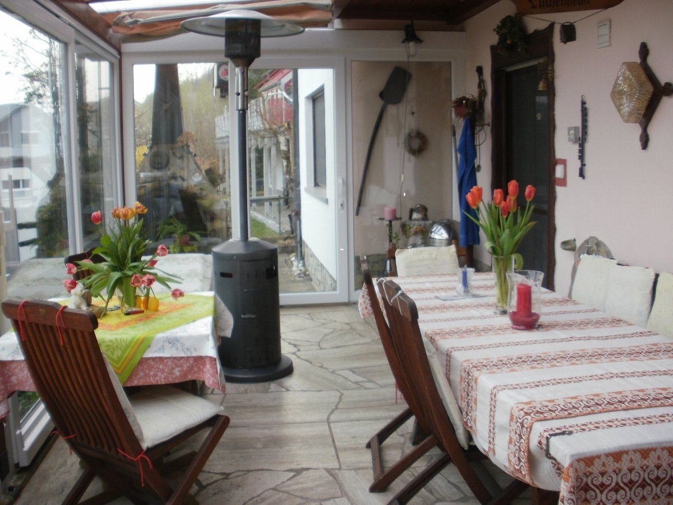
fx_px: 700
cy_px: 252
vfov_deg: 39.7
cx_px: 336
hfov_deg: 51.4
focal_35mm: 36
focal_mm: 6.3
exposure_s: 1/80
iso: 100
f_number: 3.5
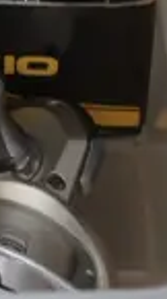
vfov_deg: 7.2
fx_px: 2200
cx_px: -376
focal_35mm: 278
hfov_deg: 4.2
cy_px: -495
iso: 800
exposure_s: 1/60
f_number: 4
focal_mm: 18
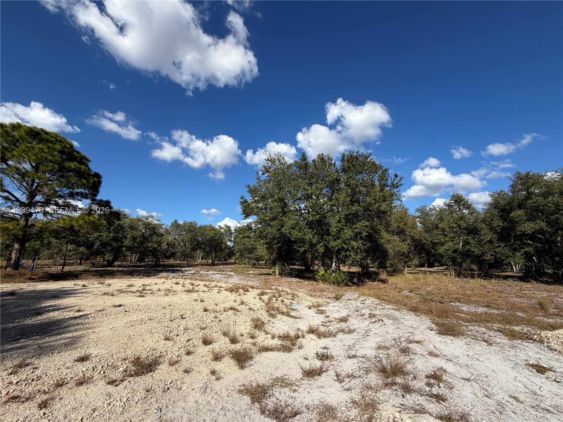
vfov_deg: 85.7
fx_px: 228
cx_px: 282
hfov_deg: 102.1
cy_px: 211
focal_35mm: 14
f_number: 2.2
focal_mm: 2.22
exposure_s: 1/955
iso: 20
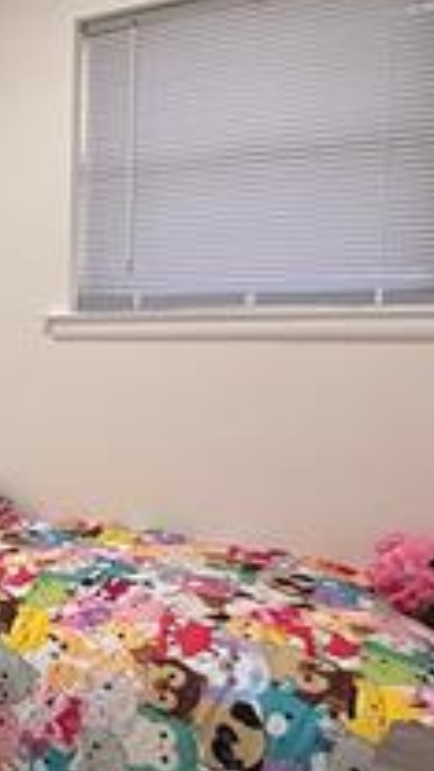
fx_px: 962
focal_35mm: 47
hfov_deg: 17.9
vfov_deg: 43.7
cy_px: 378
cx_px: -427
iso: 200
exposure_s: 1/120
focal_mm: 2.22
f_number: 2.2
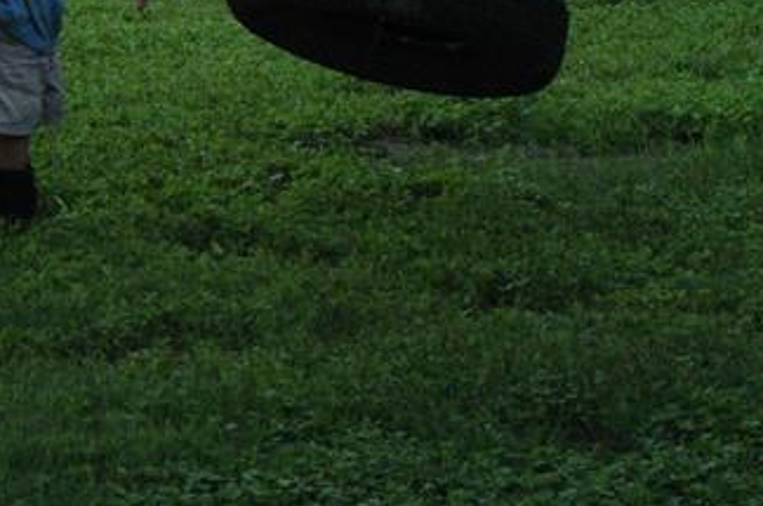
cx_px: 144
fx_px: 5016
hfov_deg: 8.7
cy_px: 55
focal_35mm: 237
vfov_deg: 5.8
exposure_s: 1/500
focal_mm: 80
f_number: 11
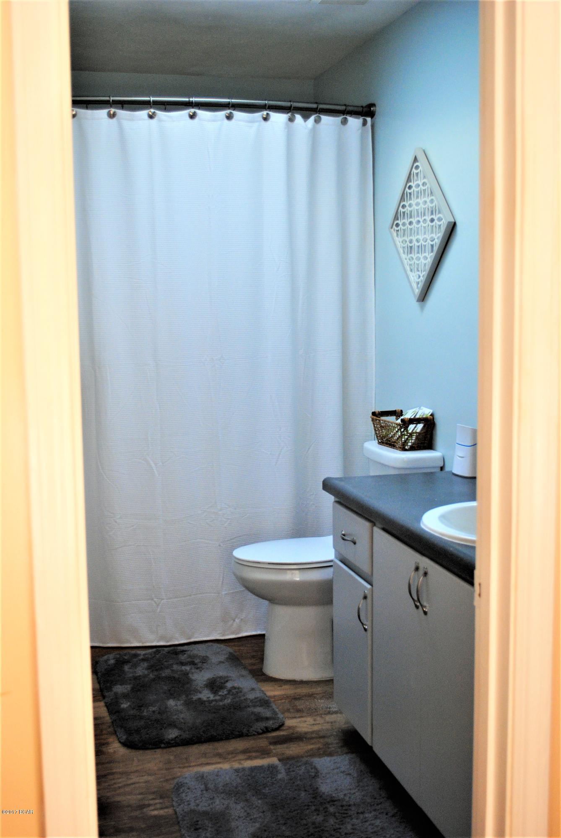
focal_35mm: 42
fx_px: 979
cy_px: 419
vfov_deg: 46.3
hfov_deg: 32.0
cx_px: 280
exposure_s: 1/20
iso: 400
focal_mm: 28
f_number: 4.5
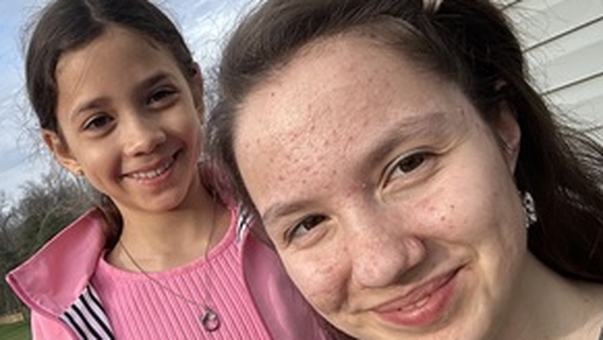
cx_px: 205
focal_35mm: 43
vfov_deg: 27.1
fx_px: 688
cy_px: 279
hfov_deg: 46.7
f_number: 1.9
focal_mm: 2.69
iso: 25
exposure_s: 1/440
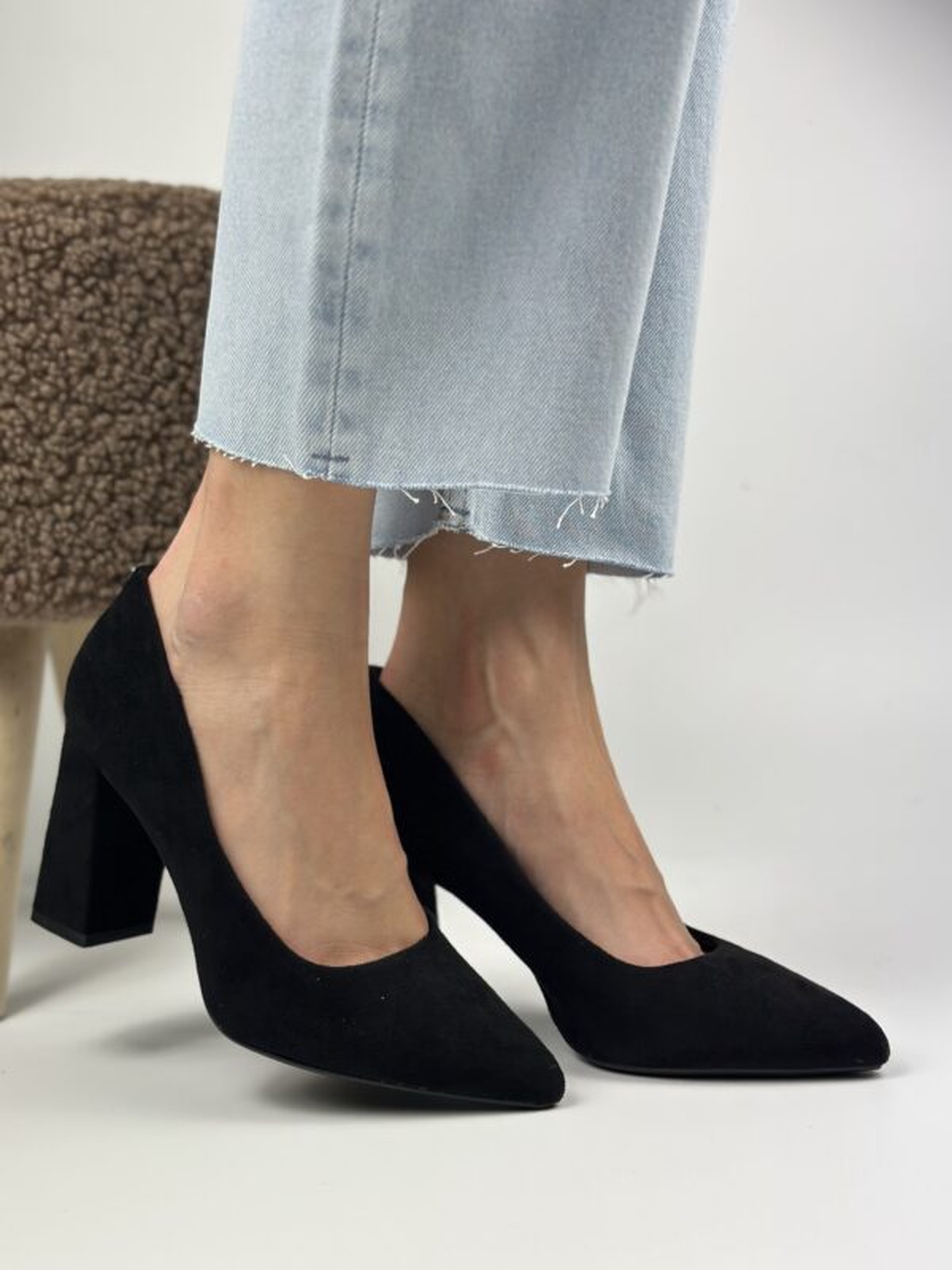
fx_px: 1760
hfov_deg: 30.3
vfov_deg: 39.7
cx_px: 476
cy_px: 635
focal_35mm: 48
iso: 80
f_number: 1.78
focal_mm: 6.86
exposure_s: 1/1157
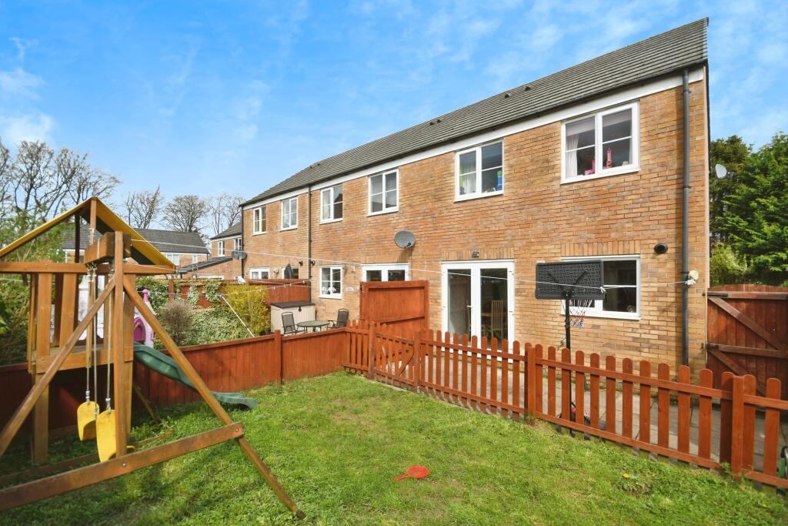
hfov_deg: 100.4
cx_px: 394
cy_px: 263
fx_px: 328
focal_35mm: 15
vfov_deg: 77.3
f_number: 8
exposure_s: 1/320
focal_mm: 10
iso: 200
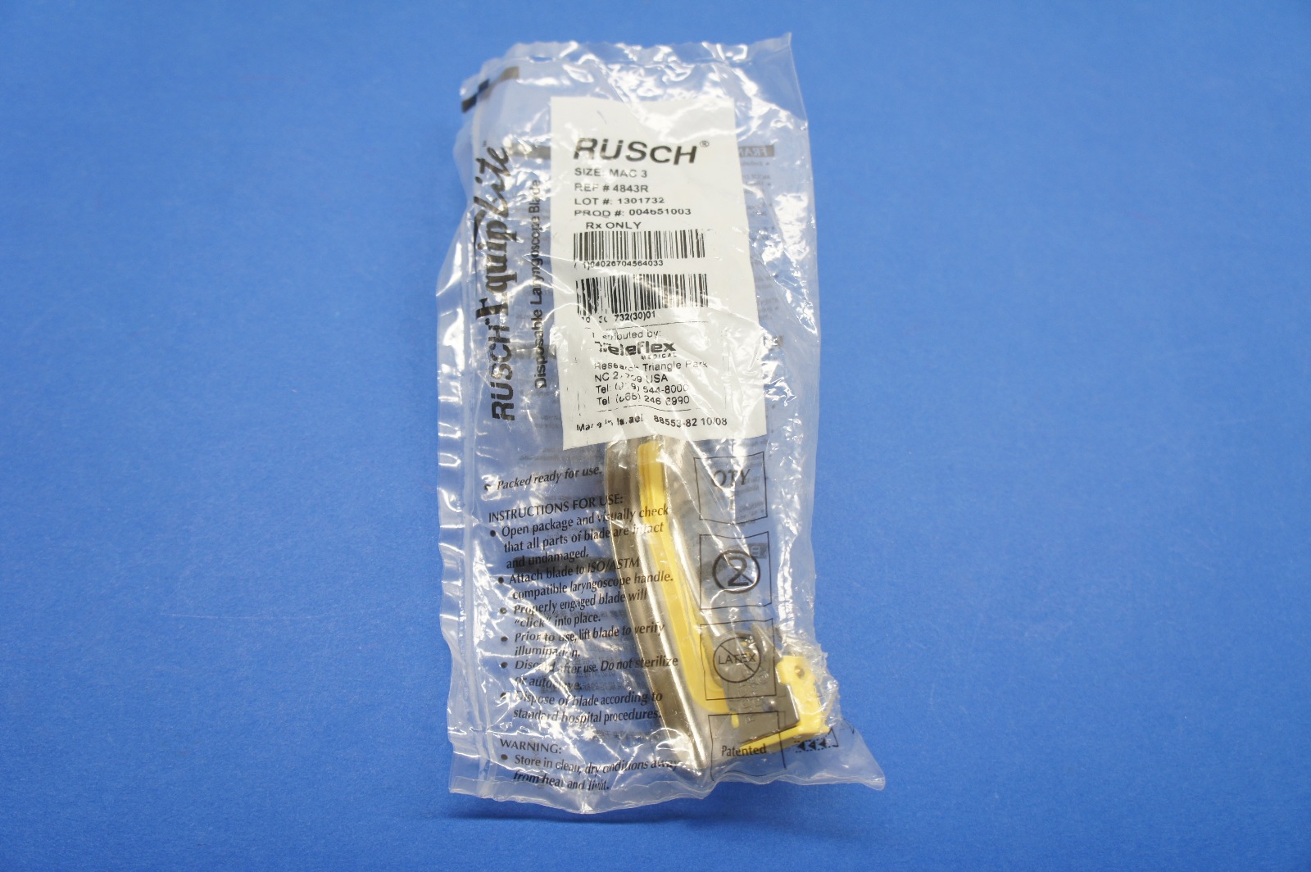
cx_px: 656
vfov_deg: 43.5
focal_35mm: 30
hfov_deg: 62.0
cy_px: 436
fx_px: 1092
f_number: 4.5
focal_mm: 20
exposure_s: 1/40
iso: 200
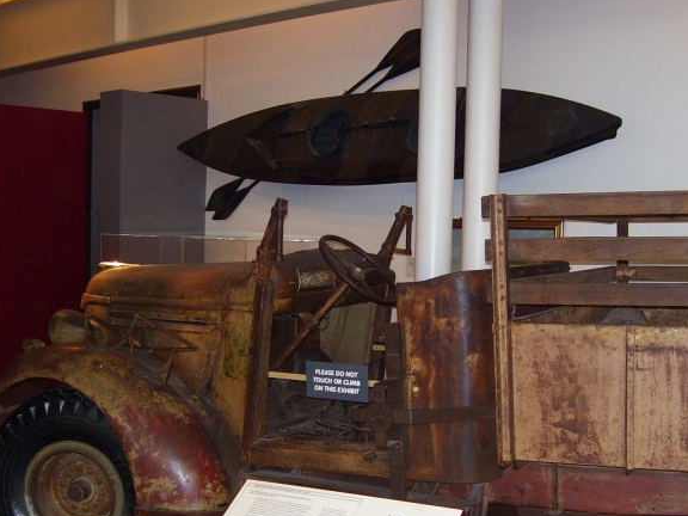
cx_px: 377
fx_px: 994
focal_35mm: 50
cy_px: 334
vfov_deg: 29.0
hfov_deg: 38.2
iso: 200
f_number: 2.7
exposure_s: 1/60
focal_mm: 6
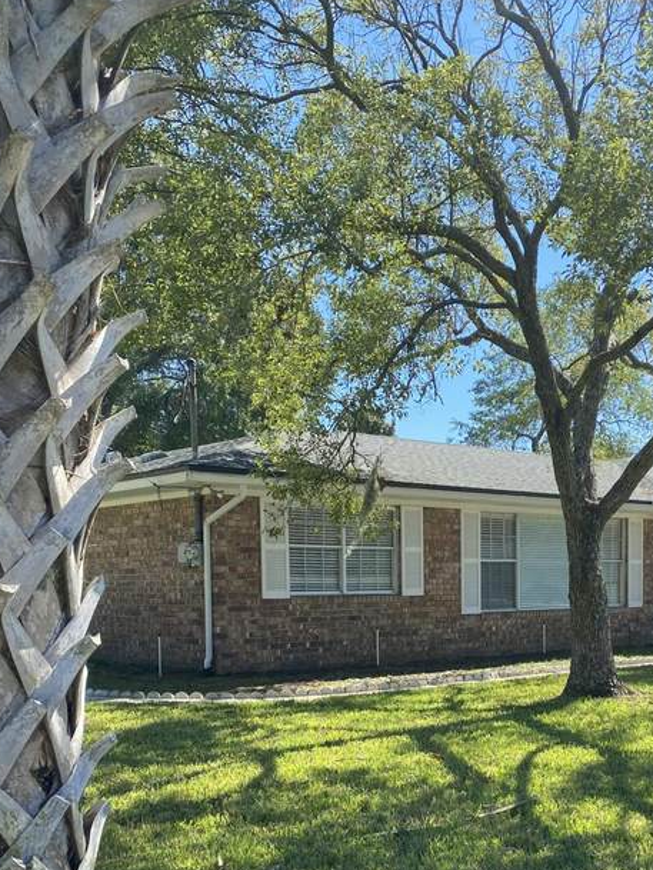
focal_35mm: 41
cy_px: 650
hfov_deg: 34.4
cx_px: 492
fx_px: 1031
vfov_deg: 44.3
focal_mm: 4.25
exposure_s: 1/890
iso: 32
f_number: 1.8
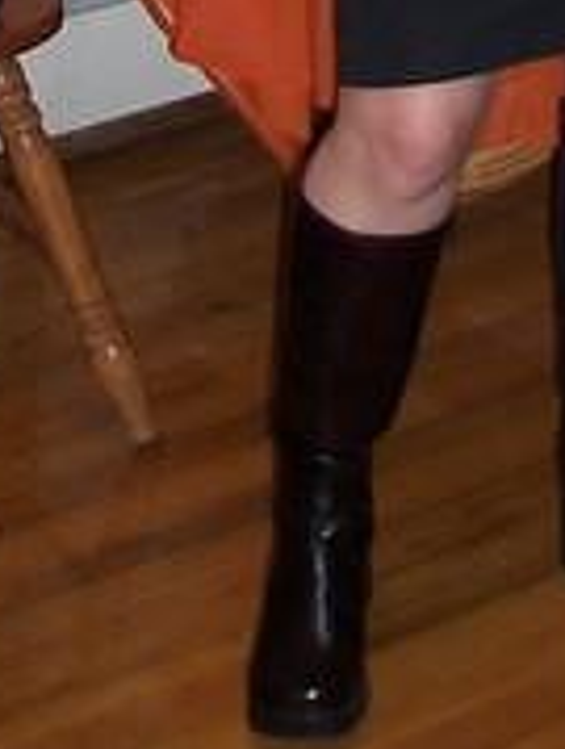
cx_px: 674
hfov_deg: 11.1
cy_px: -439
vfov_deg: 13.8
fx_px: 2862
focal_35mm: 132
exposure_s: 1/60
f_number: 2.8
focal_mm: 5.6
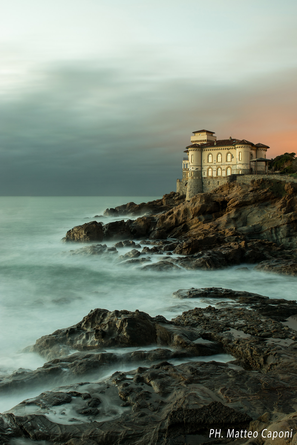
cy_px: 222
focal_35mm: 36
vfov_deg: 53.1
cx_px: 148
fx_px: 445
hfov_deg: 36.9
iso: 100
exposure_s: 15
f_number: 10
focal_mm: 24
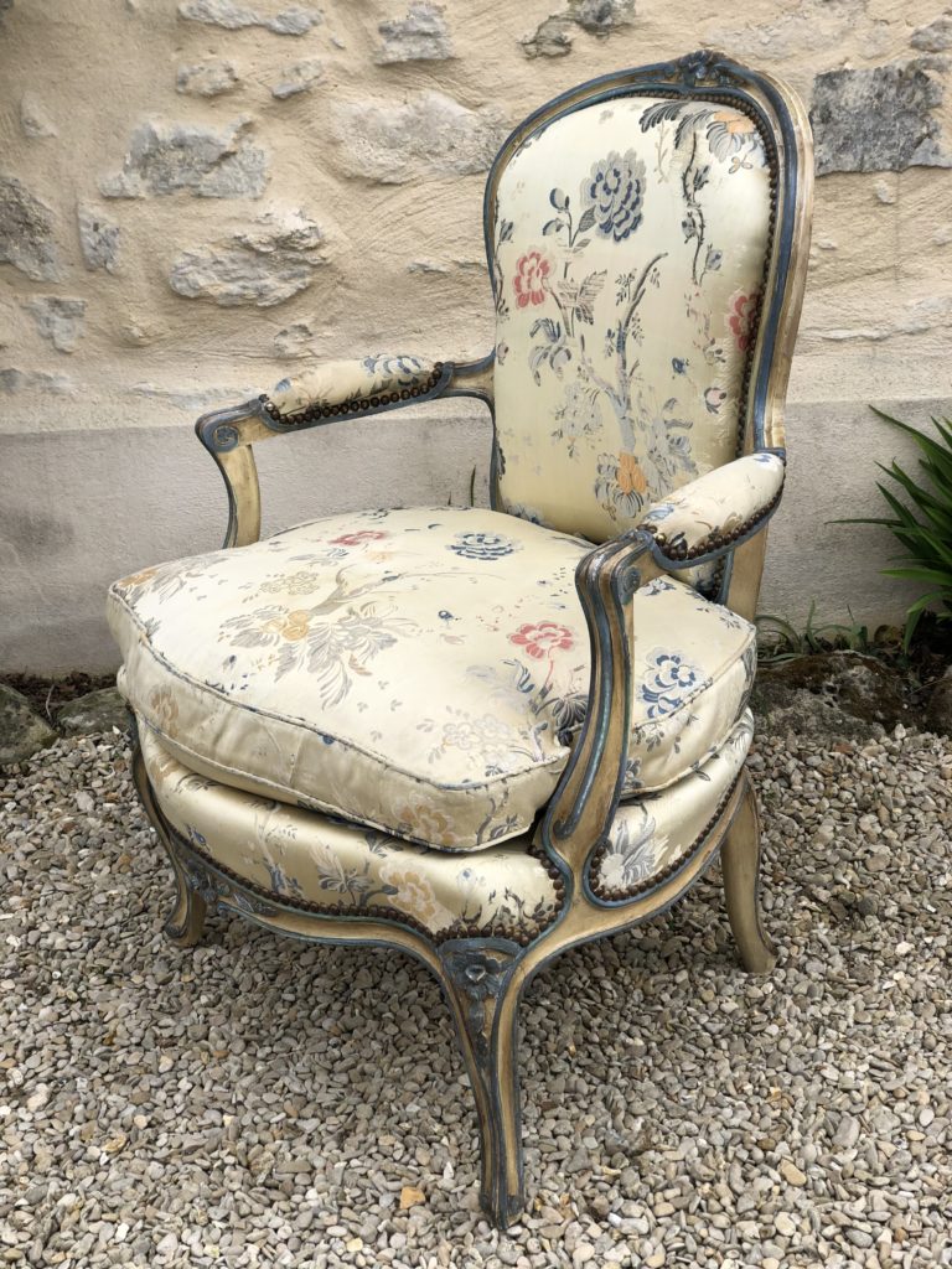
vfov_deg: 36.8
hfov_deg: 28.0
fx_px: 1907
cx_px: 476
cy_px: 634
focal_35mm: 52
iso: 16
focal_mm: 6
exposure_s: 1/304
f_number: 2.4
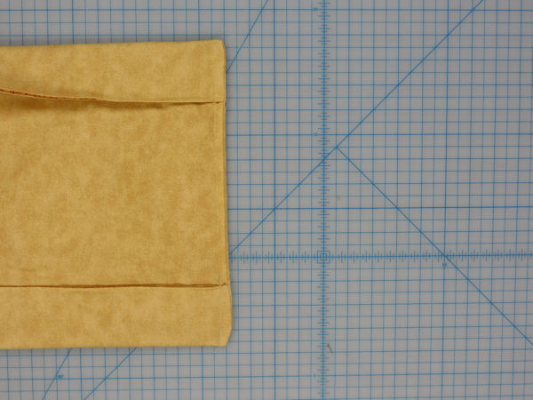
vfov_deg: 22.6
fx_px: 1001
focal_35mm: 65
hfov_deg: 29.8
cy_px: 200
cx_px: 266
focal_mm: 11.6
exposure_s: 1/50
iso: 125
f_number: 4.2
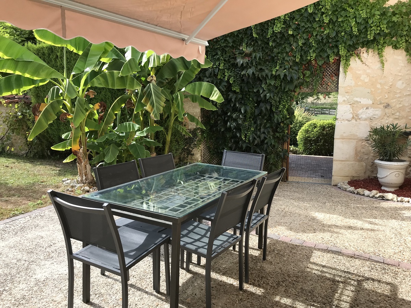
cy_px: 154
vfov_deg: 49.7
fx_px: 332
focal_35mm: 28
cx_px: 206
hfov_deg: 63.4
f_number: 1.8
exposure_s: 1/610
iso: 20
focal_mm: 3.99
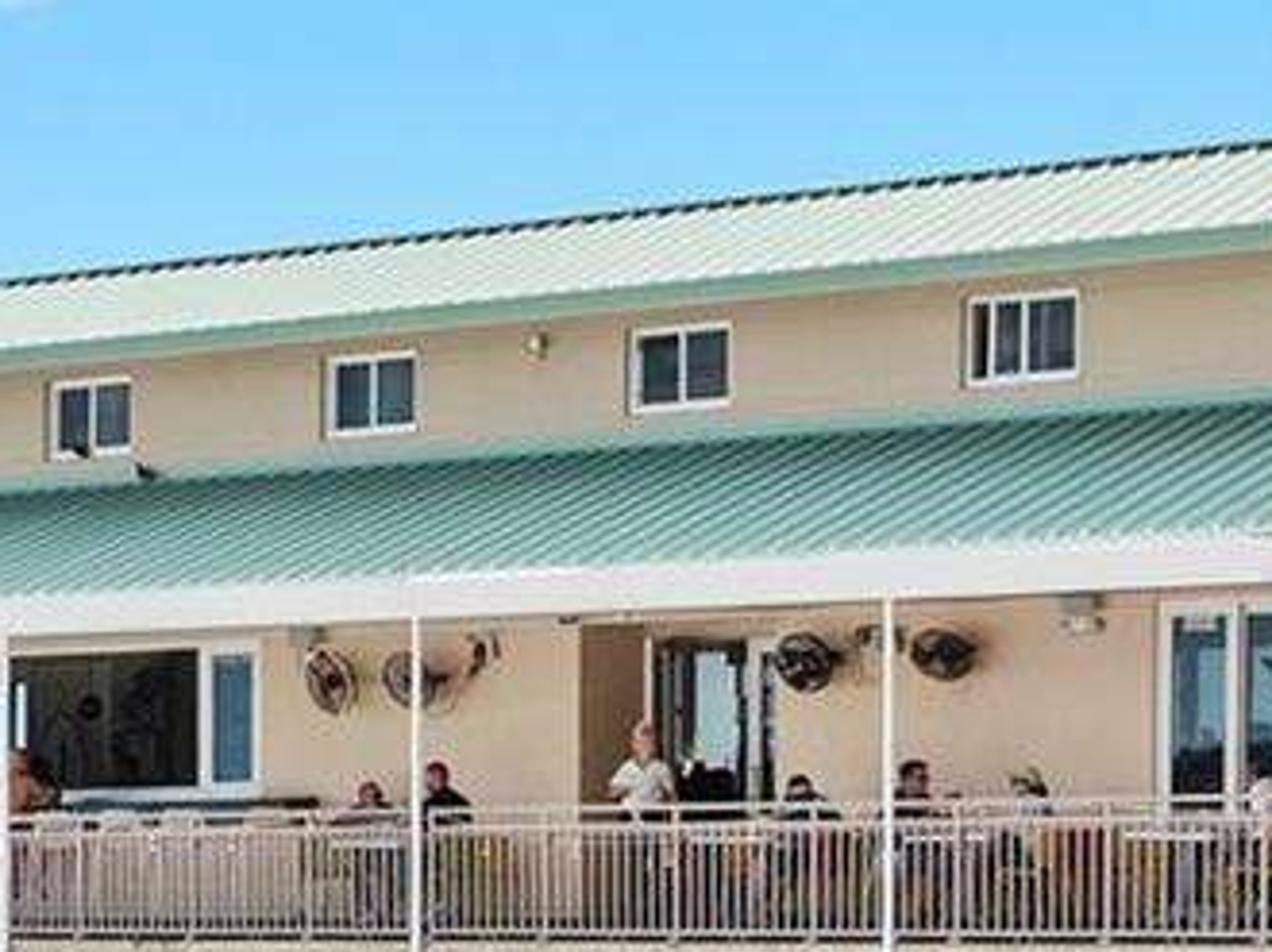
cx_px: 459
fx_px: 5141
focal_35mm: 140
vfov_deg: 10.5
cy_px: 821
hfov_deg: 14.1
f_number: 8
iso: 200
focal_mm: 20
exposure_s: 1/640
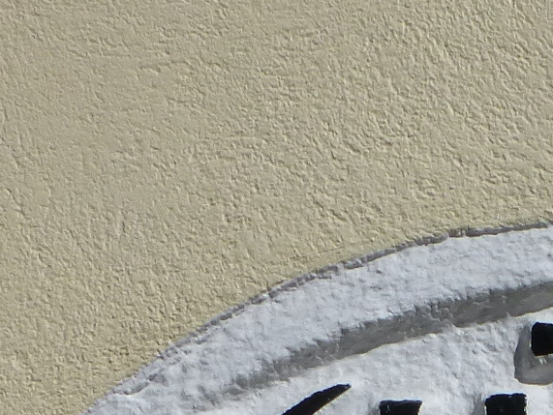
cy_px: 839
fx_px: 1790
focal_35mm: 112
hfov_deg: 16.8
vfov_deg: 11.8
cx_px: 661
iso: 100
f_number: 5
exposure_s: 1/1600
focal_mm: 4.3
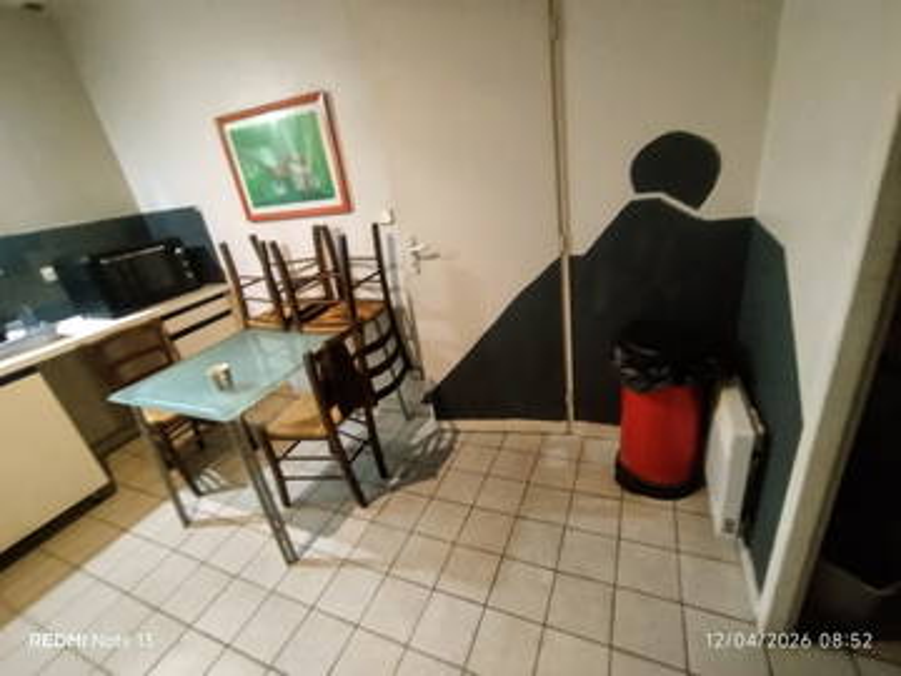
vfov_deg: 81.7
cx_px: 450
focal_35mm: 15
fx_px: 390
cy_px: 338
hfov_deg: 98.2
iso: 800
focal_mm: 1.65
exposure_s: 1/20
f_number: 2.2
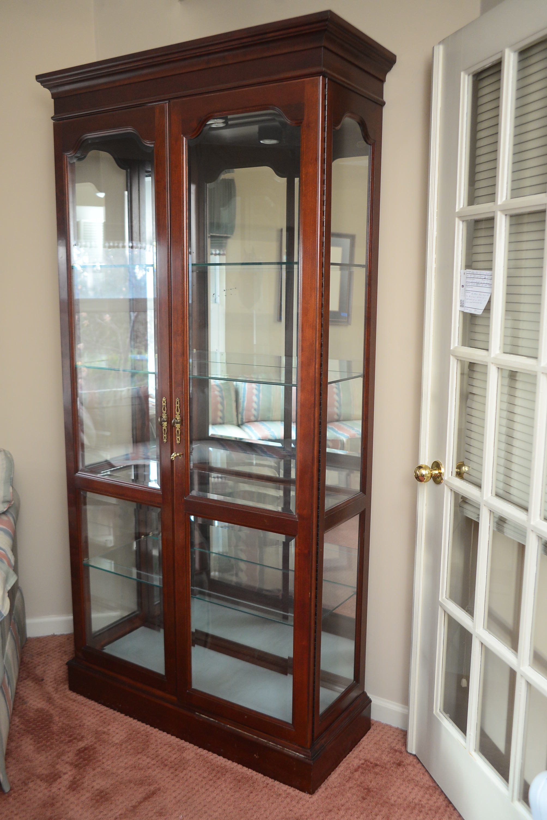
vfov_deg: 58.7
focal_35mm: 32
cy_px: 410
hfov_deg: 41.1
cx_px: 274
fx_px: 729
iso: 2000
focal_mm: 32
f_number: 4
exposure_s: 1/60
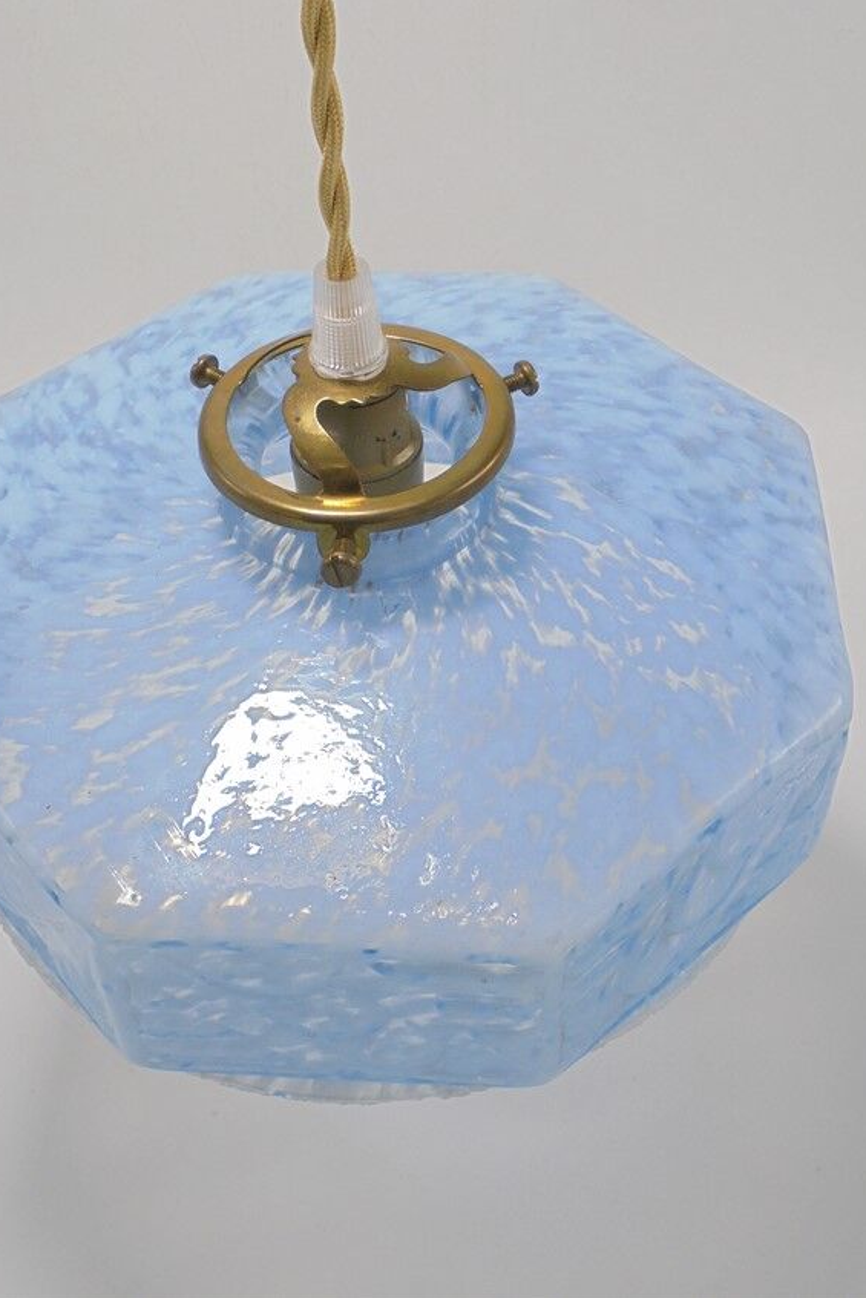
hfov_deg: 31.9
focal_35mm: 42
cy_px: 610
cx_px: 375
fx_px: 1515
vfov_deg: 46.4
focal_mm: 6.9
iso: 100
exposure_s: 1/40
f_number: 4.2
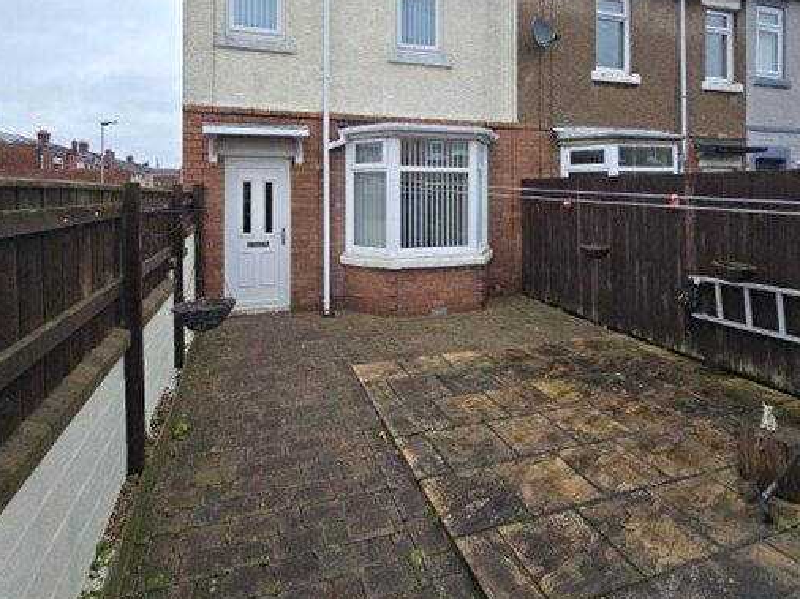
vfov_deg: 69.5
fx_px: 416
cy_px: 198
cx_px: 394
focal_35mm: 18
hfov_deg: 87.8
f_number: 2.2
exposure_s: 1/124
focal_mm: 2.2
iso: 50
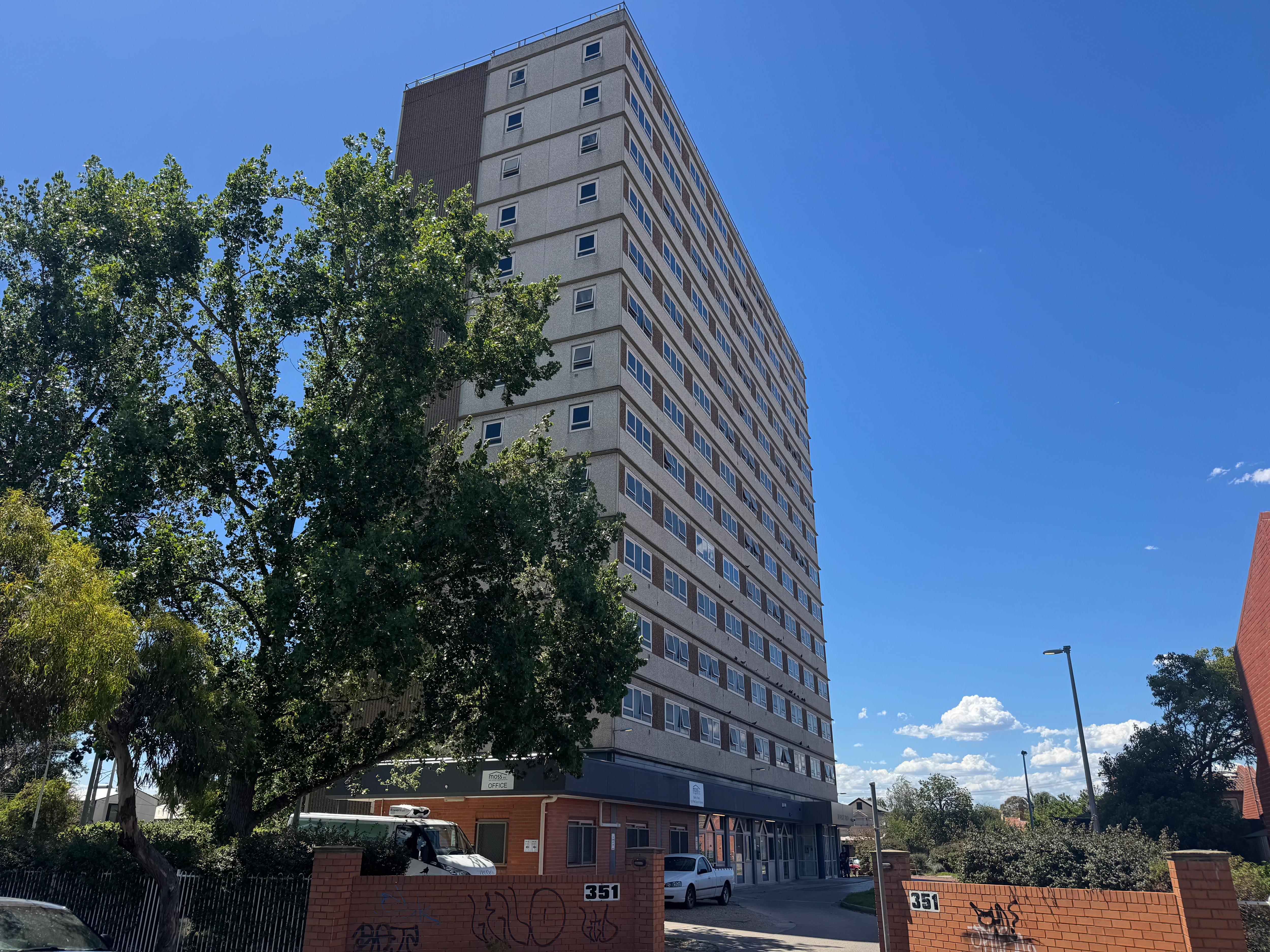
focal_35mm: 24
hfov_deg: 71.6
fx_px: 881
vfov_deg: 56.8
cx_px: 635
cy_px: 476
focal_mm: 6.76
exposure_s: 1/3413
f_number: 1.78
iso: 80
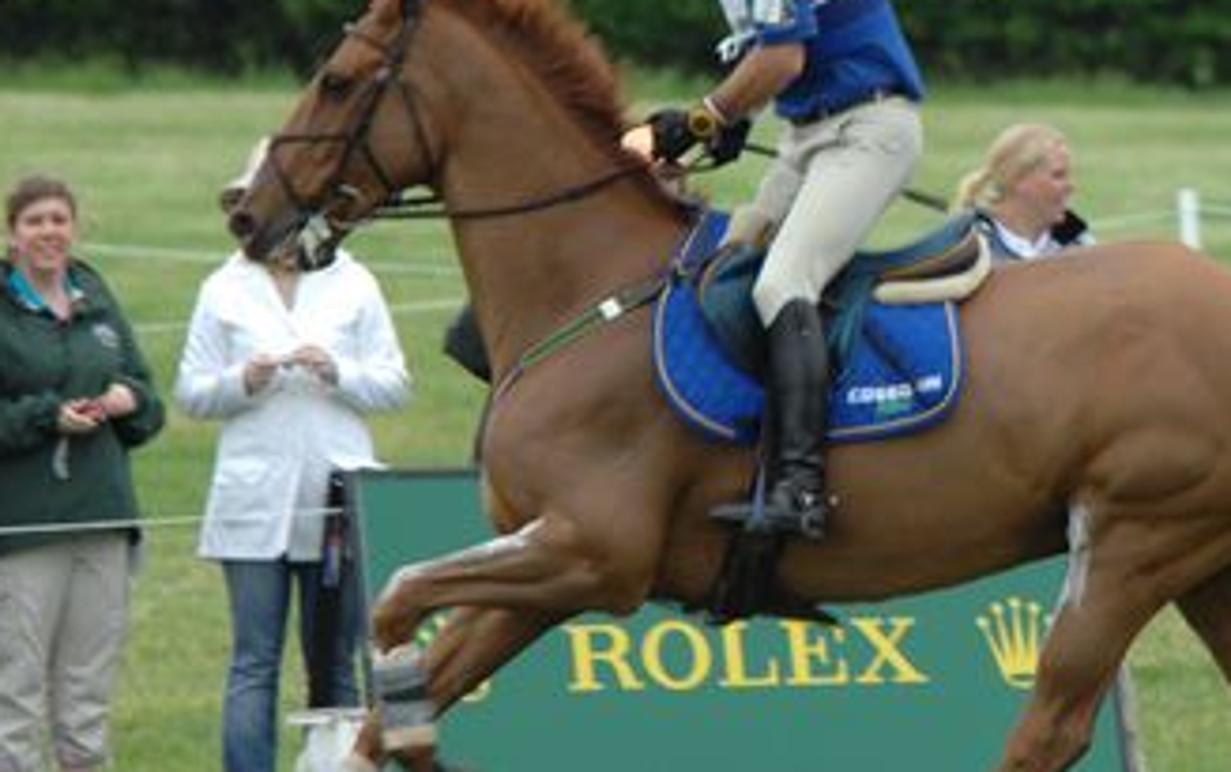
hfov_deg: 2.6
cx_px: 1126
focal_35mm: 806
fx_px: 27064
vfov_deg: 1.6
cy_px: 141
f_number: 5.6
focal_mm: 270
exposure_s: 1/400
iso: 400
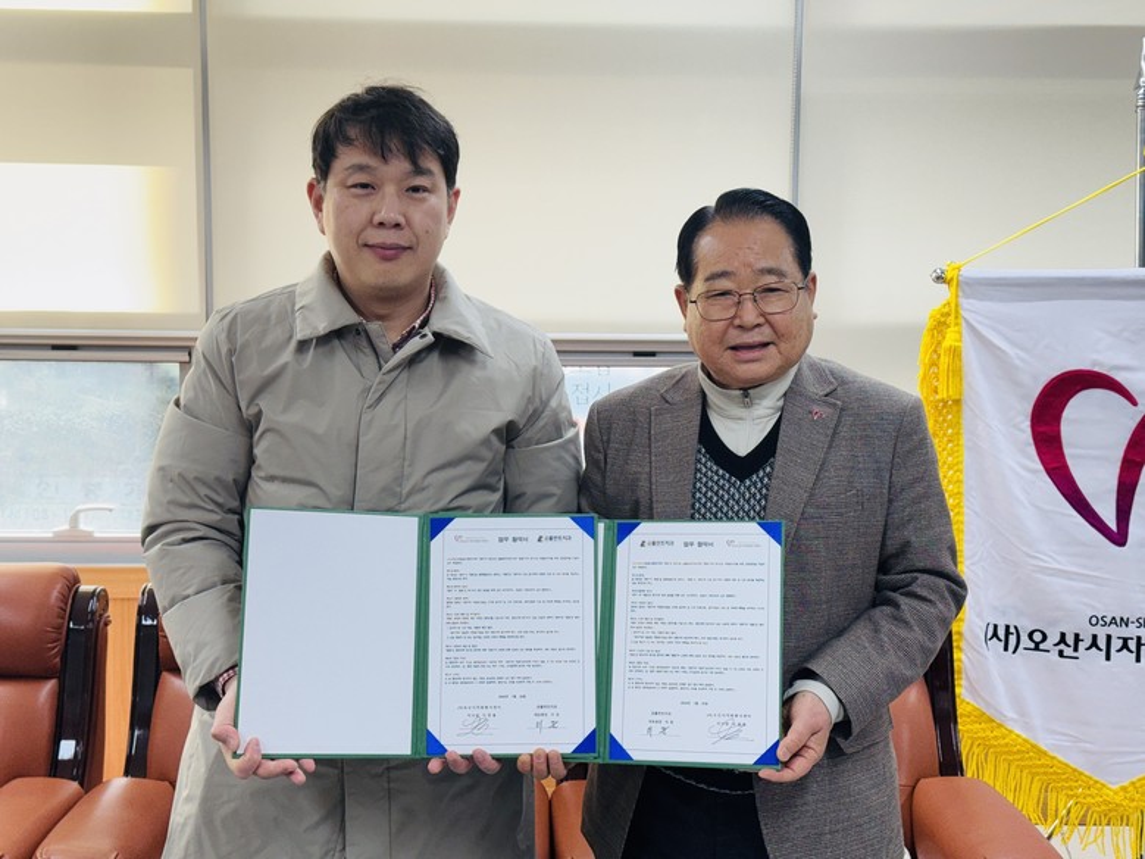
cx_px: 572
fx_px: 1587
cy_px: 430
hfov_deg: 39.7
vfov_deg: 30.3
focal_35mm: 48
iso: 80
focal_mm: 6.76
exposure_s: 1/120
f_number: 1.78
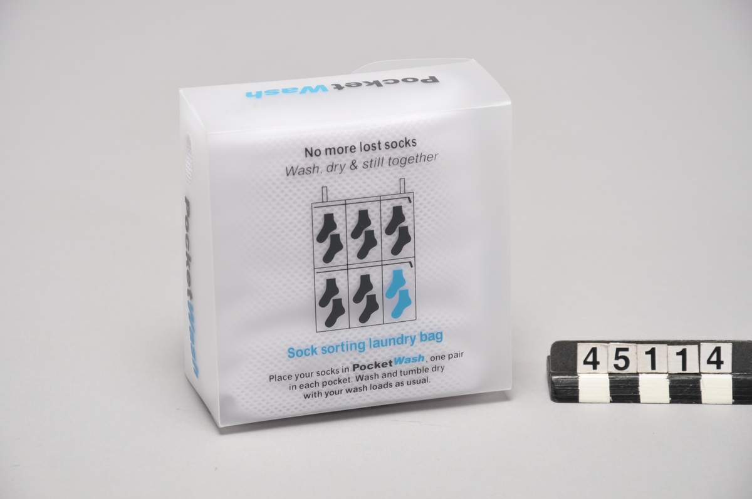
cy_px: 250
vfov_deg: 8.7
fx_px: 3286
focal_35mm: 158
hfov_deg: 13.1
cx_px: 376
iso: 200
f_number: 9
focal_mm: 105
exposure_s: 1/4
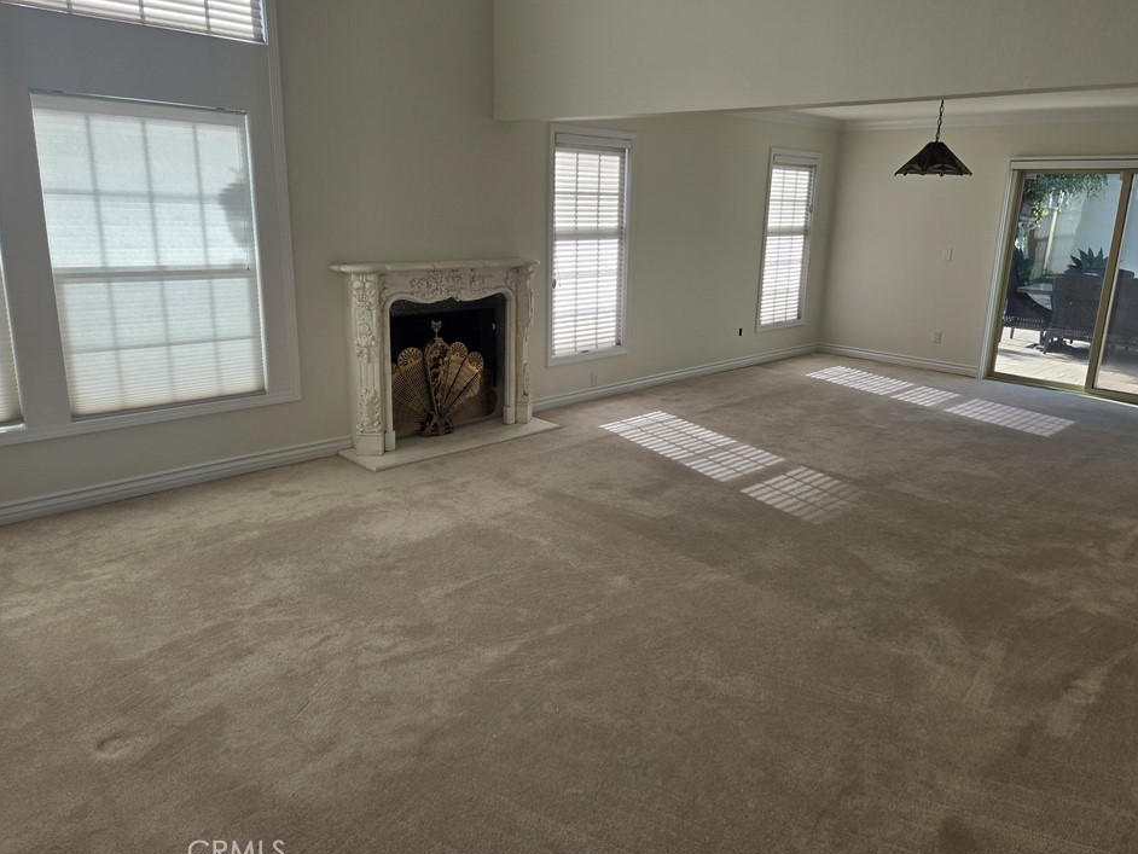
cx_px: 598
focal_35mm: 25
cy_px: 405
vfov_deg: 54.9
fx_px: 822
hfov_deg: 69.3
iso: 25
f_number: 1.8
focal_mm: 5.4
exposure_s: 1/389
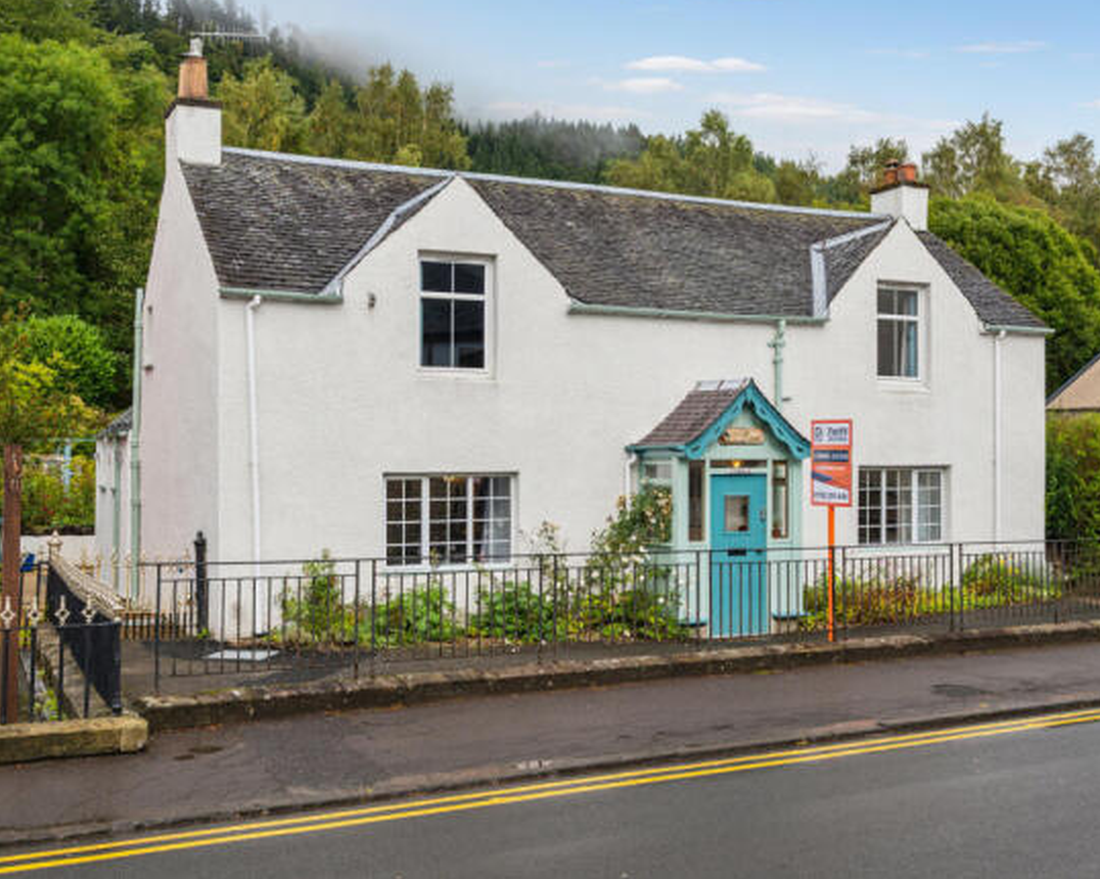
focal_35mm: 40
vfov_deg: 37.3
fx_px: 1302
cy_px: 434
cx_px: 668
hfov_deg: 45.5
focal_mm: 35
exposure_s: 1/100
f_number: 8
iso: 125
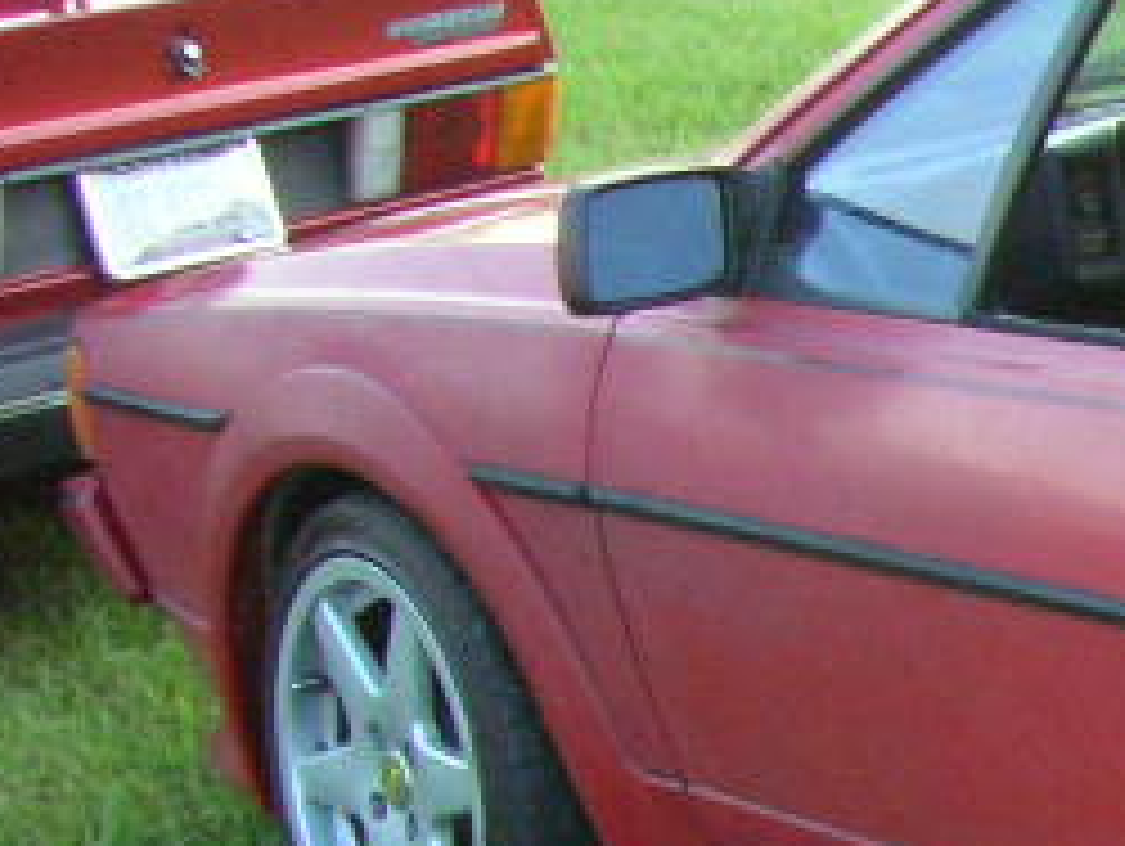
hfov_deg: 12.6
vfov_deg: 10.5
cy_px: 1058
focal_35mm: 139
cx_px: 2200
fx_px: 4522
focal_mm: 5.7
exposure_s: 1/102
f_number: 2.9
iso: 200
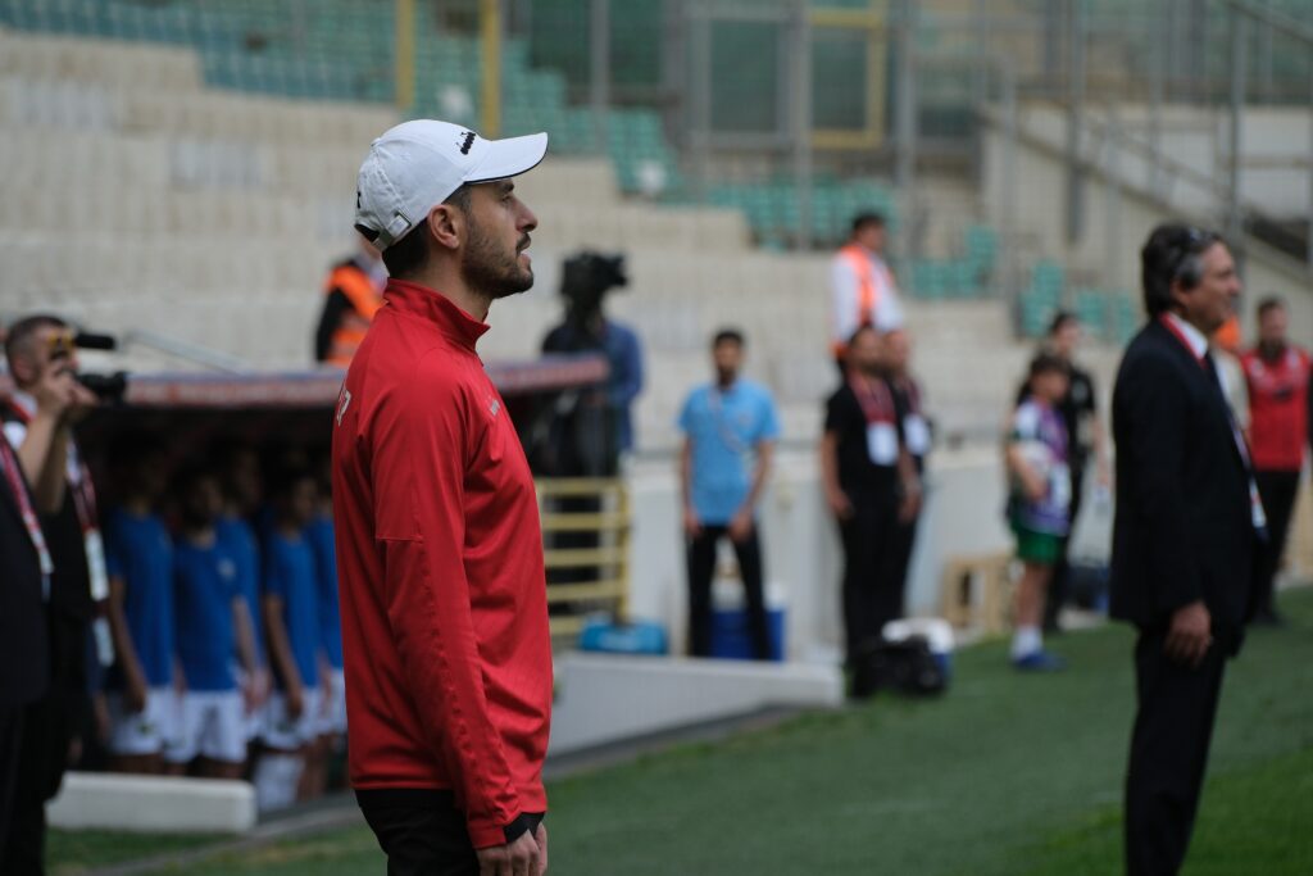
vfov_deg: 5.3
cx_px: 656
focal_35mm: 257
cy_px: 438
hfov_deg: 8.0
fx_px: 9374
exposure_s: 1/1000
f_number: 5
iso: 640
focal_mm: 171.3
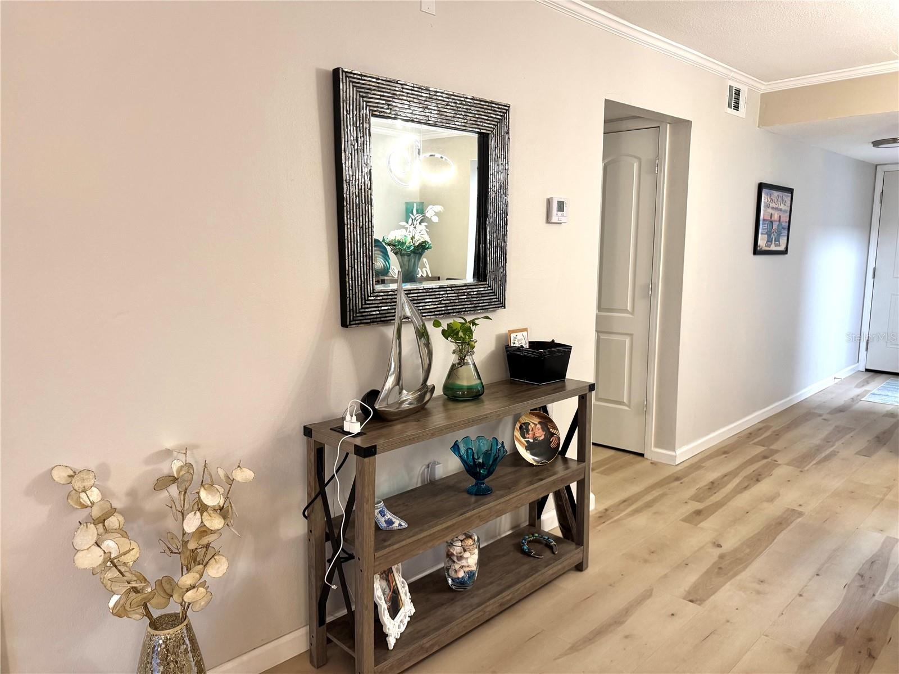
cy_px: 337
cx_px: 450
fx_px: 623
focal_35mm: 24
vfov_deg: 56.8
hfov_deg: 71.6
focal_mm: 6.76
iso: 250
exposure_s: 1/60
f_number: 1.78
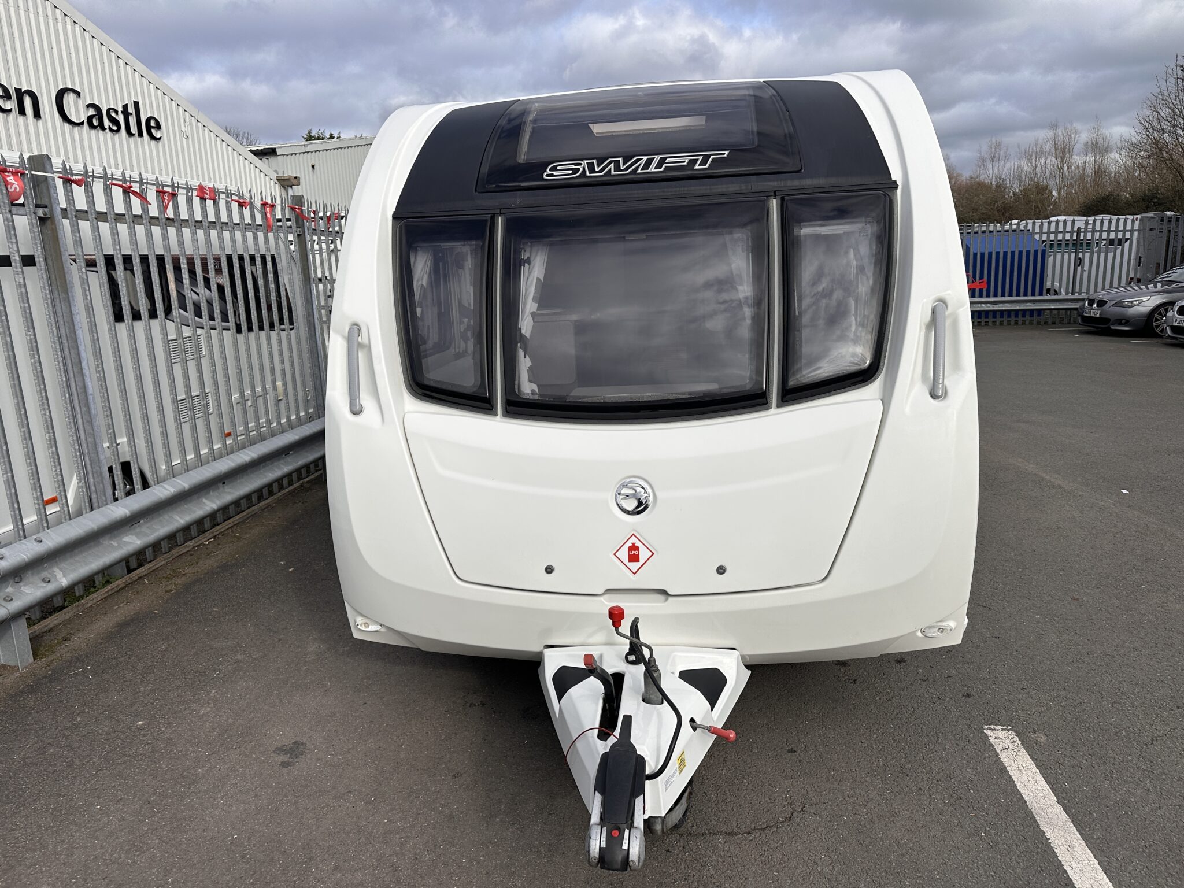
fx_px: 821
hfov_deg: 71.6
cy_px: 444
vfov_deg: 56.8
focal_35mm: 24
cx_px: 592
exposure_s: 1/6211
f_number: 1.78
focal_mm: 6.86
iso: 80
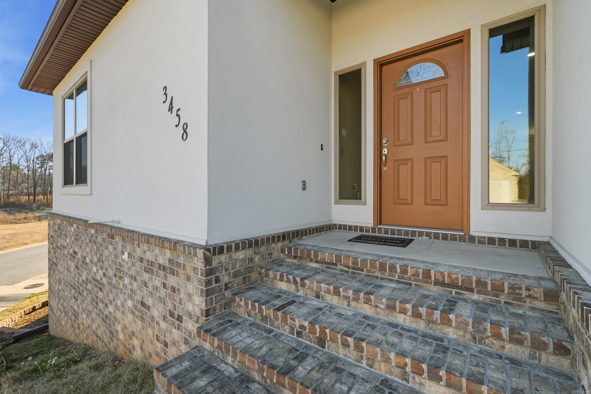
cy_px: 197
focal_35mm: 15
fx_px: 246
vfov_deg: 77.3
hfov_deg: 100.4
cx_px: 296
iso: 250
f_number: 9
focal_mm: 10
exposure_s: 1/400
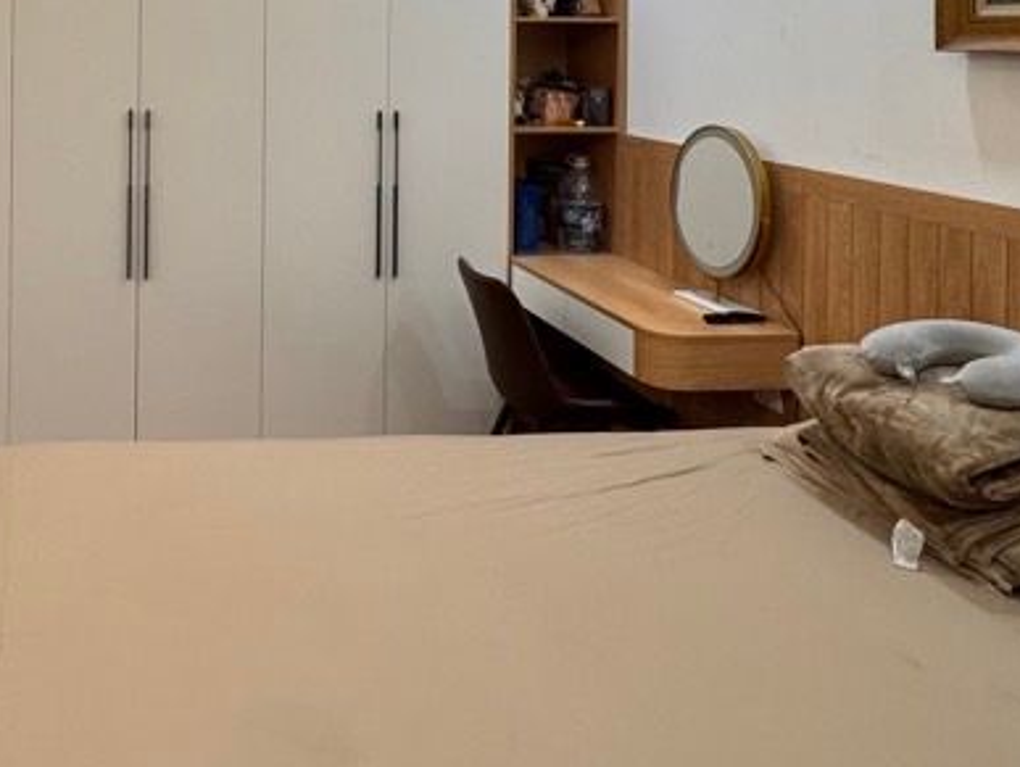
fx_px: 1091
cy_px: 34
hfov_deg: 46.3
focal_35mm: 37
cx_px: 148
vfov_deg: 35.7
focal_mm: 2.22
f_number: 2.2
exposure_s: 1/101
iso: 160
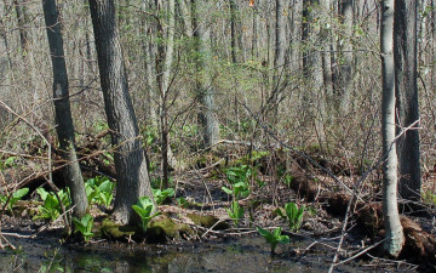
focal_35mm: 95
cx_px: 217
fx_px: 1129
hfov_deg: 21.9
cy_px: 86
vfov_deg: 13.7
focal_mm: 28
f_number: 10
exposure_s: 1/200
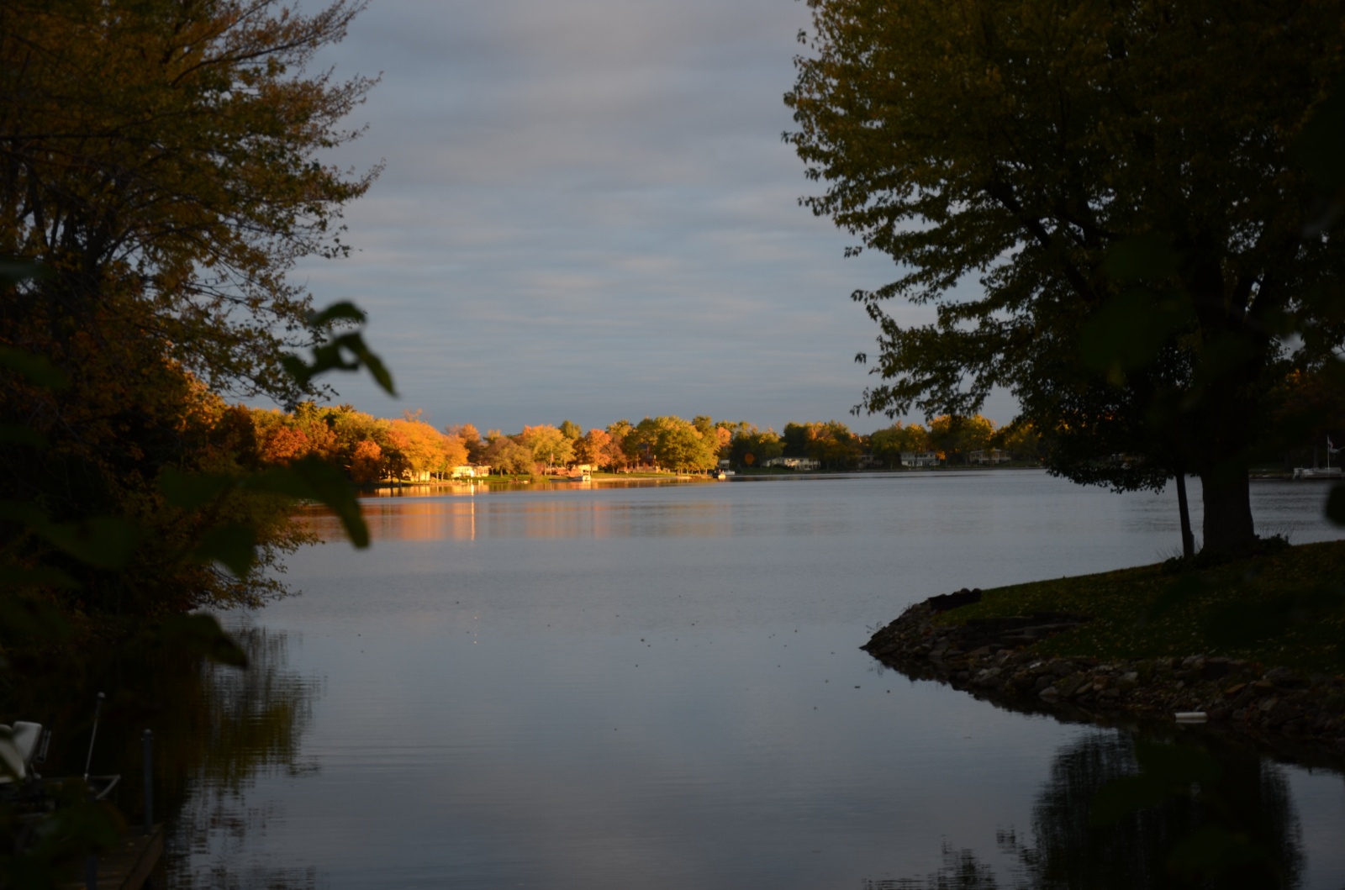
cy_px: 445
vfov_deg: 18.8
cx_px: 672
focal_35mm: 72
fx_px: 2684
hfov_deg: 28.1
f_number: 4.8
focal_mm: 48
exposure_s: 1/50
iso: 100
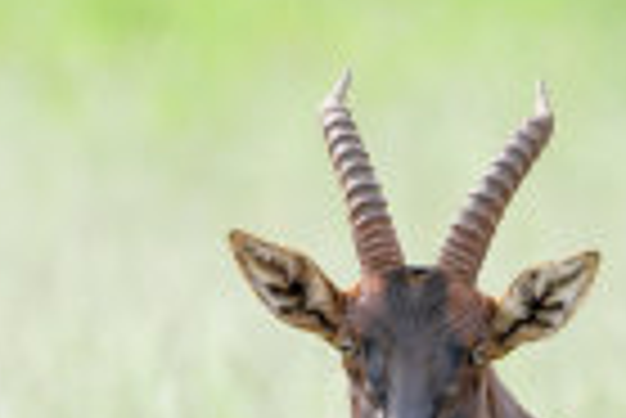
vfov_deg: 0.6
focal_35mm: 2199
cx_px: 477
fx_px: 38278
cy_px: 746
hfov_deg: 0.9
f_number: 6.3
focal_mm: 500
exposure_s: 1/1600
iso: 800
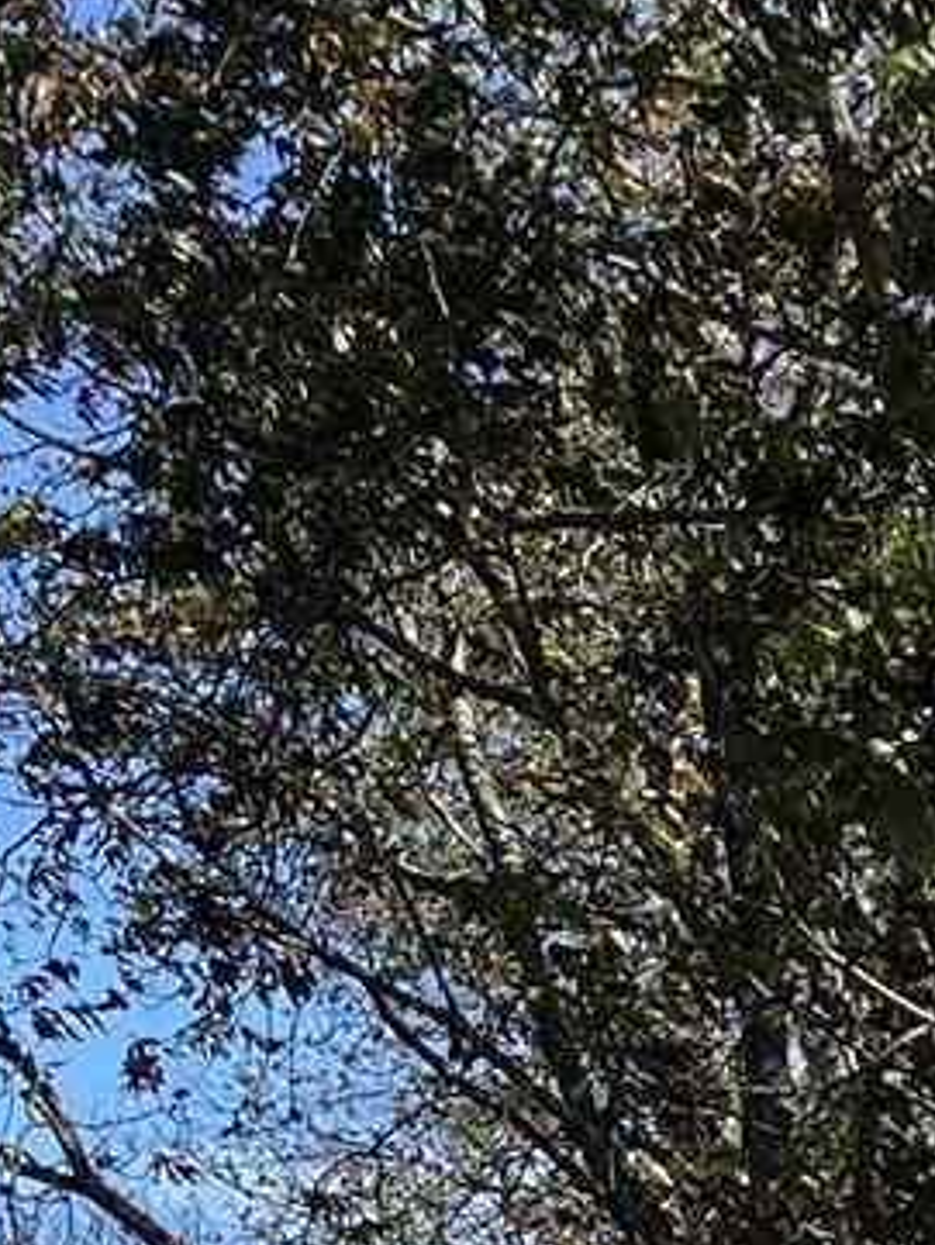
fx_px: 5975
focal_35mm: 166
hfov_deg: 8.9
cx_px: 780
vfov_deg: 11.3
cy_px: 2004
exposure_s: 1/2252
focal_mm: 5.7
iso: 50
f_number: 1.5
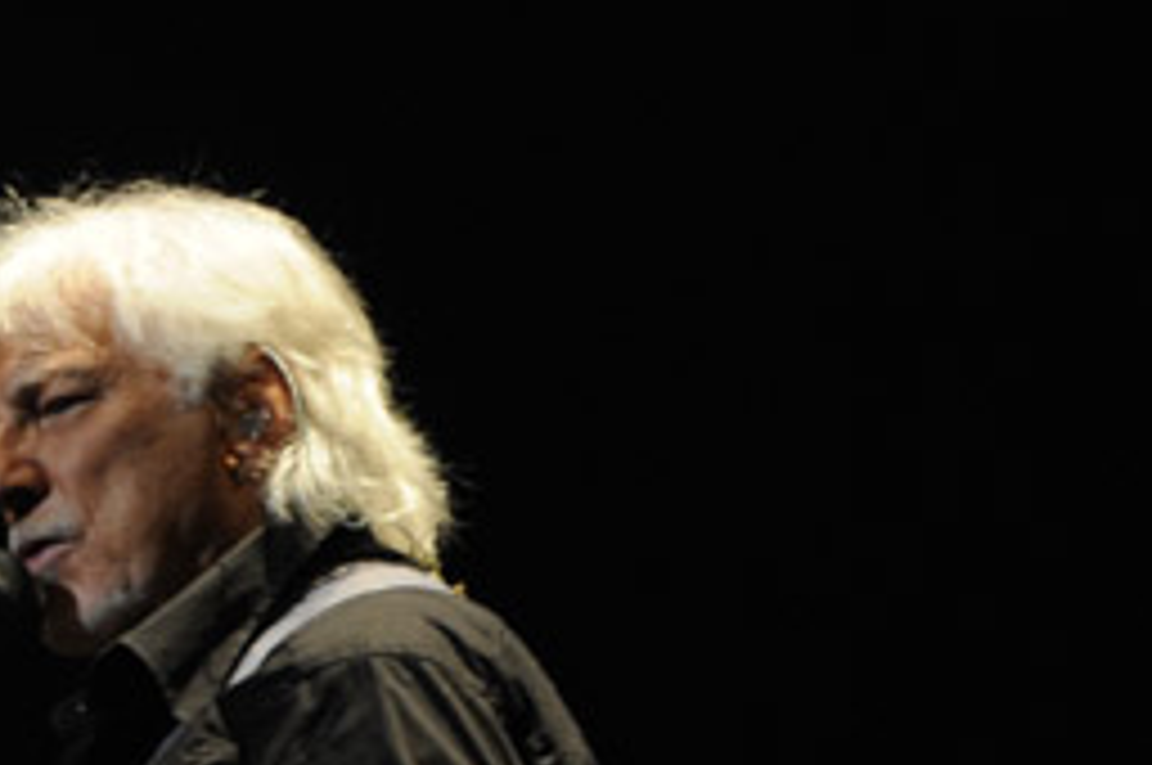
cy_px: 1089
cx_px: -796
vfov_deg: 2.1
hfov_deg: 3.2
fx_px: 20805
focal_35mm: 651
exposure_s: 1/80
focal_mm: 170
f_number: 5.6
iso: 1250
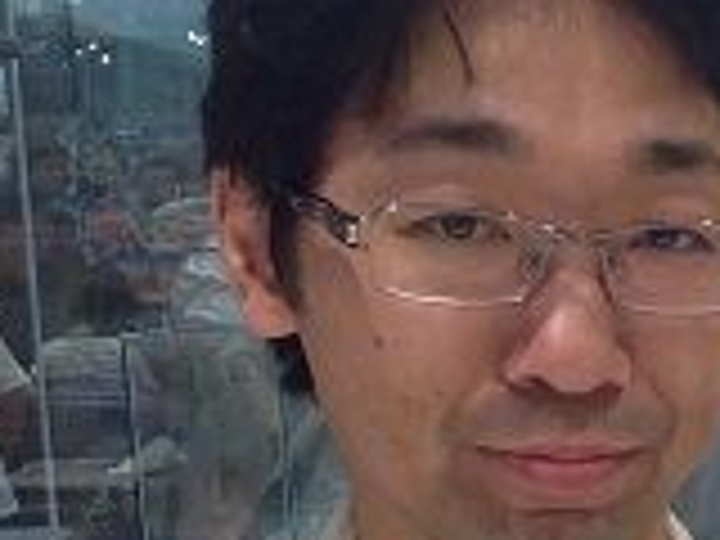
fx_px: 2725
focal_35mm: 131
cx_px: 1107
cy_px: 644
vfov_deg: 11.1
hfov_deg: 14.0
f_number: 2.4
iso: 64
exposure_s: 1/60
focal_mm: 4.28
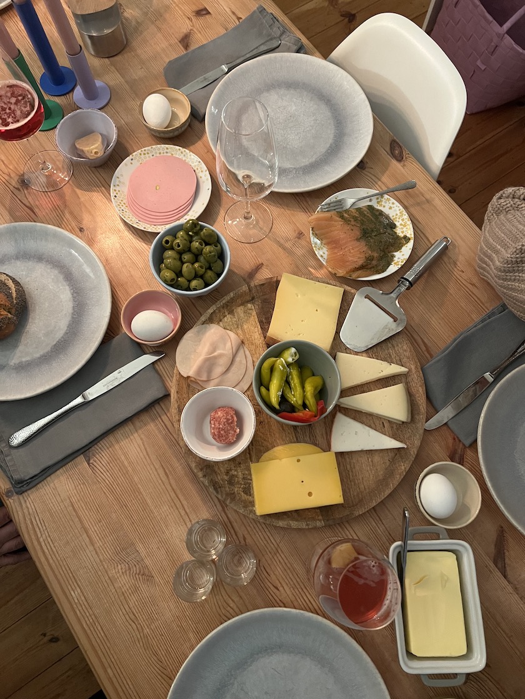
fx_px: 526
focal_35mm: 26
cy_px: 350
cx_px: 262
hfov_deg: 53.1
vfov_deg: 67.3
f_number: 1.5
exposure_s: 1/40
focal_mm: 5.7
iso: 640
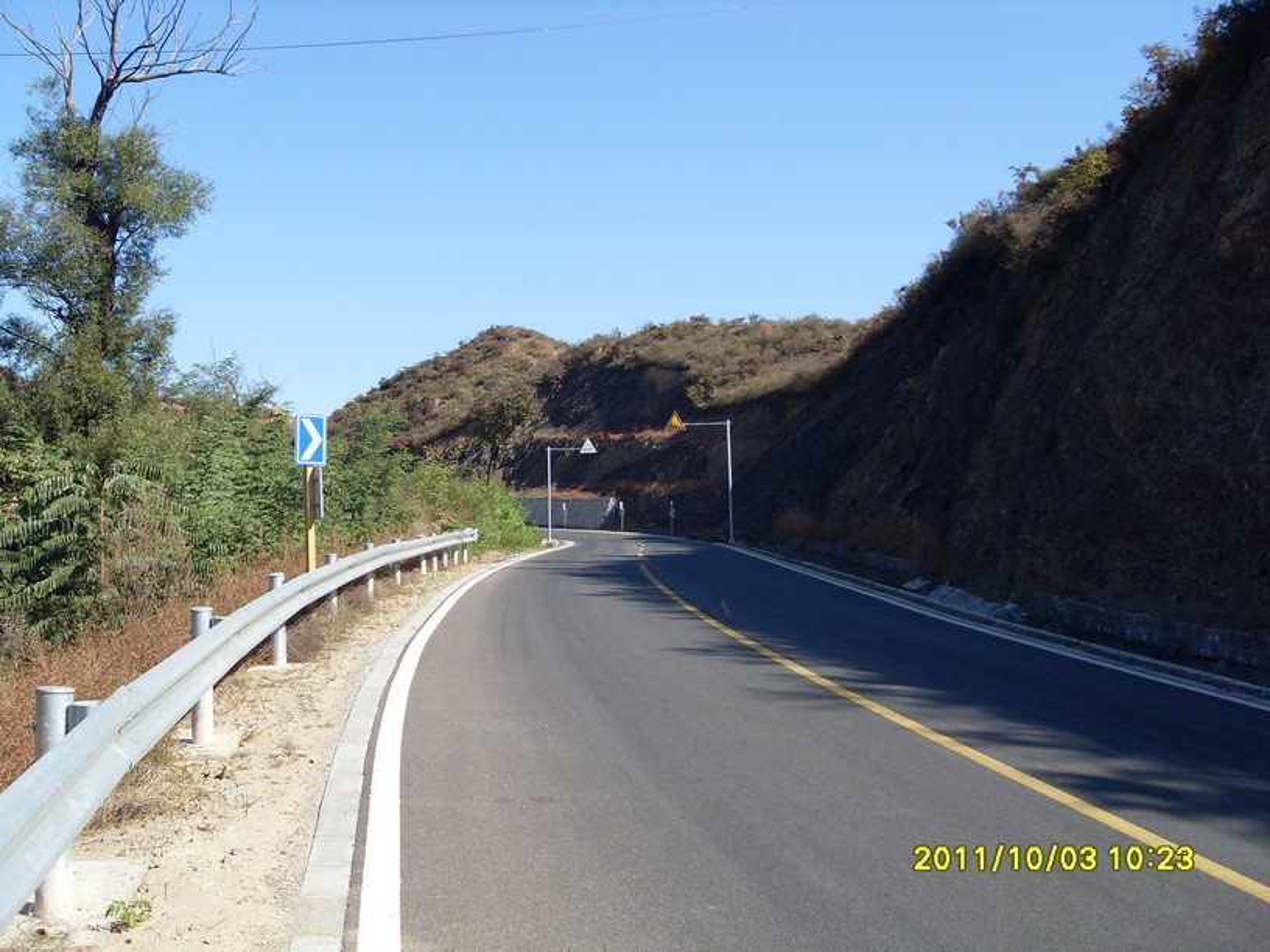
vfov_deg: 40.7
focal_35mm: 35
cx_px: 635
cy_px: 476
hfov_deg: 52.6
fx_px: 1284
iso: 80
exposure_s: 1/180
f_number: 7
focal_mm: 6.3
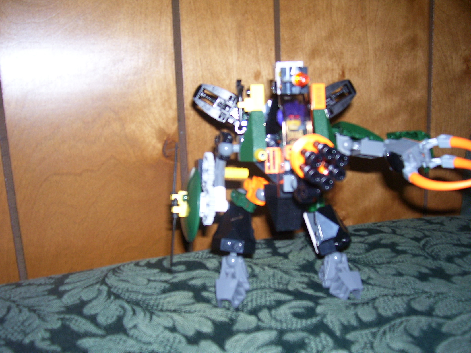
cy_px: 176
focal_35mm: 34
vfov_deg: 41.8
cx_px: 236
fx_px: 463
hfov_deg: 54.0
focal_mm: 5.6
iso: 125
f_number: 2.7
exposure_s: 1/60
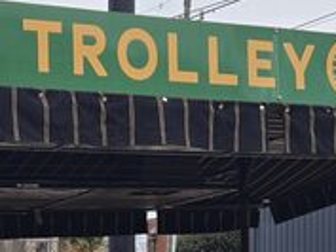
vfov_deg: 13.1
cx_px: 0
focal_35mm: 104
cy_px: 432
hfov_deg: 18.4
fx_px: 1010
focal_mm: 5.4
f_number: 1.8
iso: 25
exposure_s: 1/476
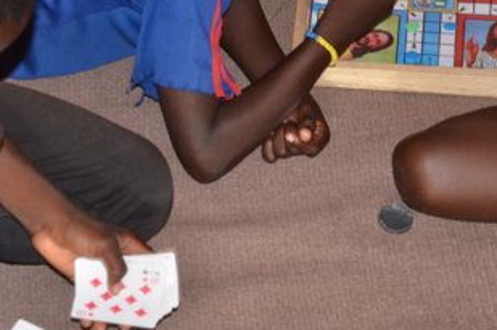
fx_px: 2358
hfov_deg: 12.0
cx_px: 64
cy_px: 164
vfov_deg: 8.0
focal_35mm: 171
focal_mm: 55
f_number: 5.6
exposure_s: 1/60
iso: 1600
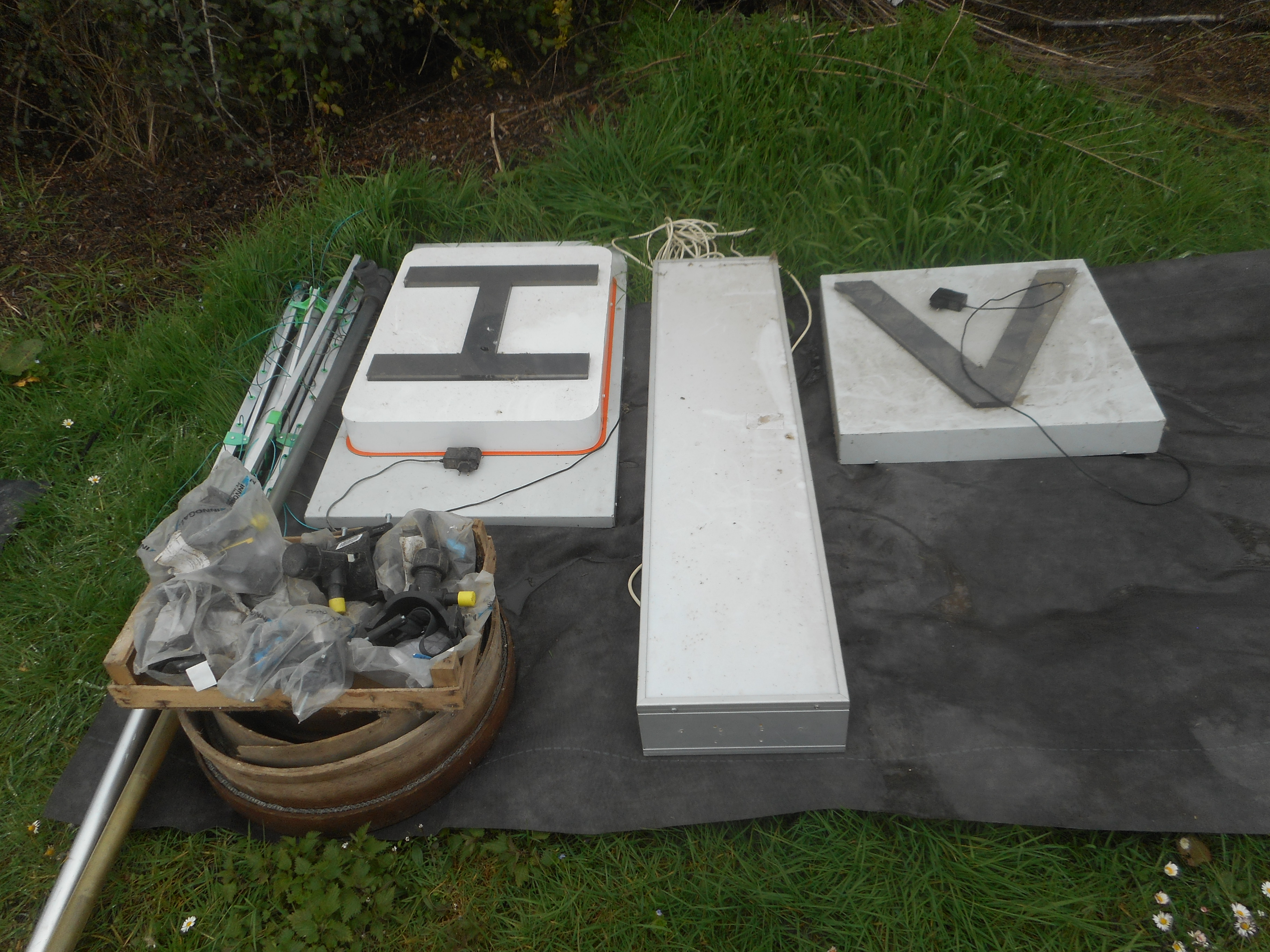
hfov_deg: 69.4
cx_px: 635
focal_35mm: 25
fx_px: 917
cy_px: 476
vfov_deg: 54.9
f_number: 3.7
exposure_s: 1/160
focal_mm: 4.5
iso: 80
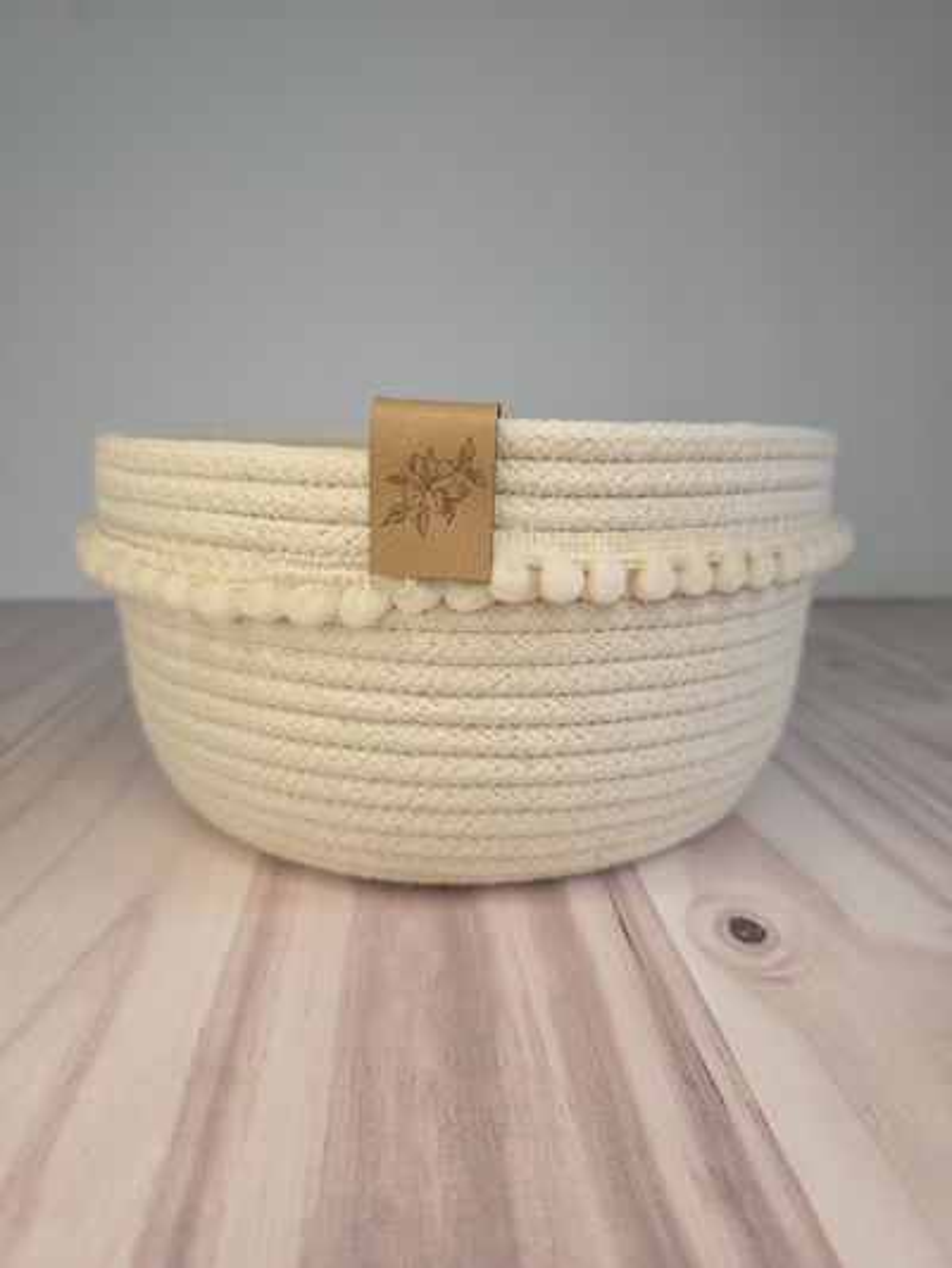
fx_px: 843
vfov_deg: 73.9
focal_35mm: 23
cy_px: 634
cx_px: 476
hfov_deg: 58.9
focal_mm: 6.3
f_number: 1.7
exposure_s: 1/100
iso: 100
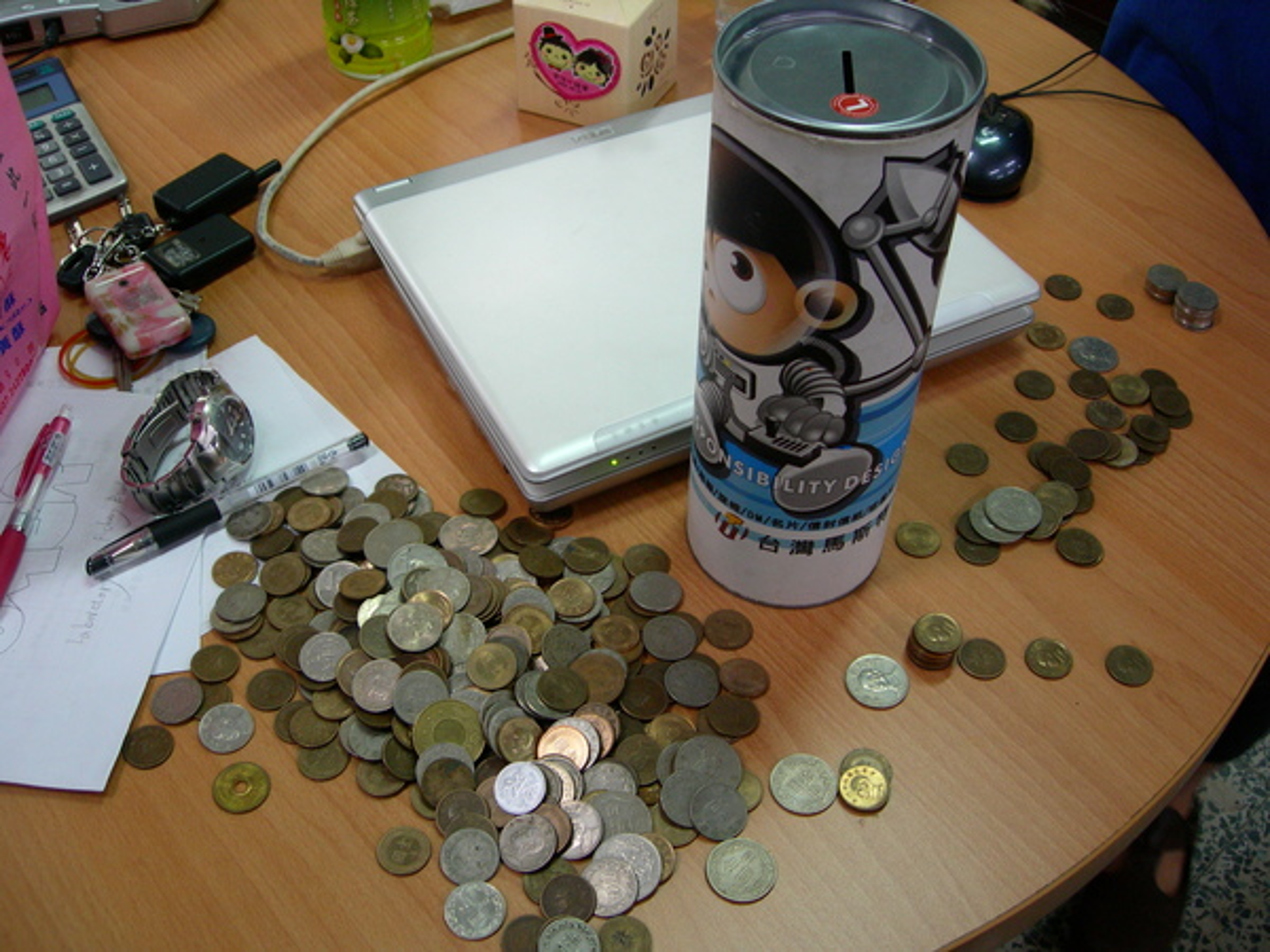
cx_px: 635
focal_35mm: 38
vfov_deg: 37.7
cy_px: 476
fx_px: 1394
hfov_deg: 49.0
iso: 200
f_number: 2.8
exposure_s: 1/69.8
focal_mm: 7.8
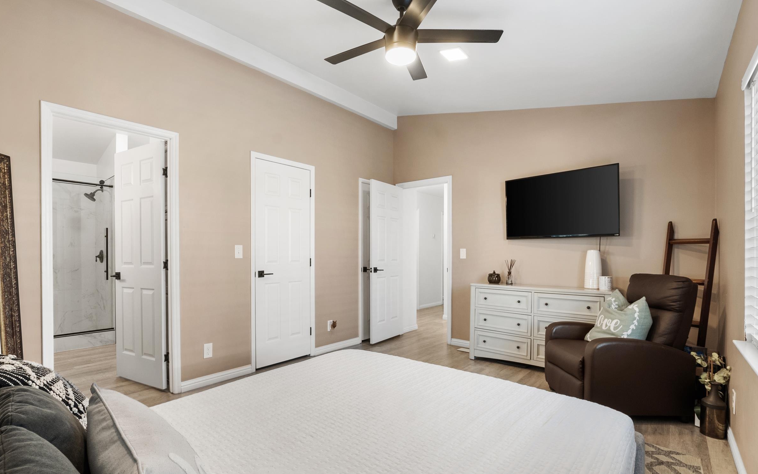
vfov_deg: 71.2
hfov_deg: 97.8
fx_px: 331
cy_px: 234
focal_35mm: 16
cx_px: 373
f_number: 8
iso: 250
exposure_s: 1/3
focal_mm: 10
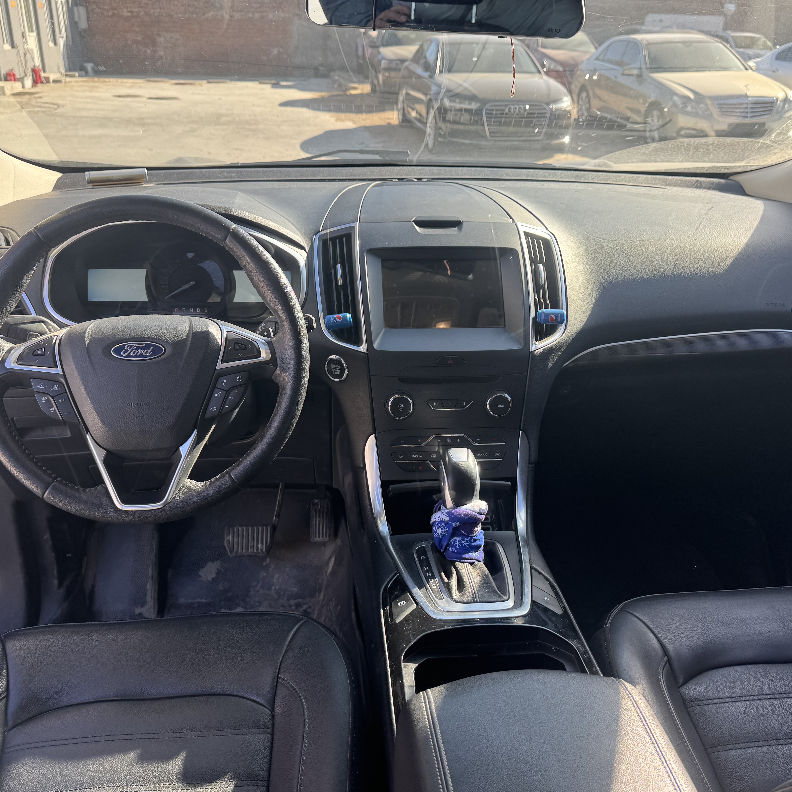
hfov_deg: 55.6
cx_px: 408
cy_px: 396
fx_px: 751
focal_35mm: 29
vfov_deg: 55.6
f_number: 1.78
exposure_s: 1/349
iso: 80
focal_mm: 6.76
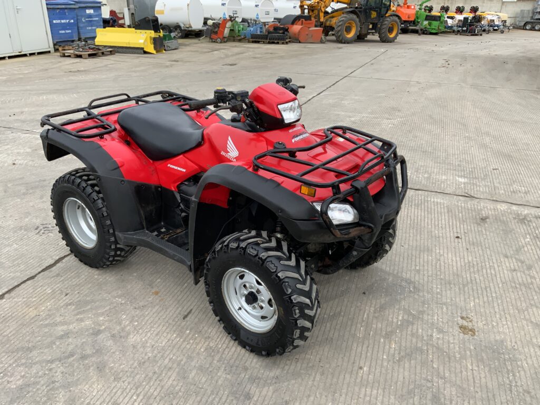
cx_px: 270
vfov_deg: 48.2
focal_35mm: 29
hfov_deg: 61.7
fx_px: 452
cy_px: 202
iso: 16
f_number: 1.8
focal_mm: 3
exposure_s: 1/562
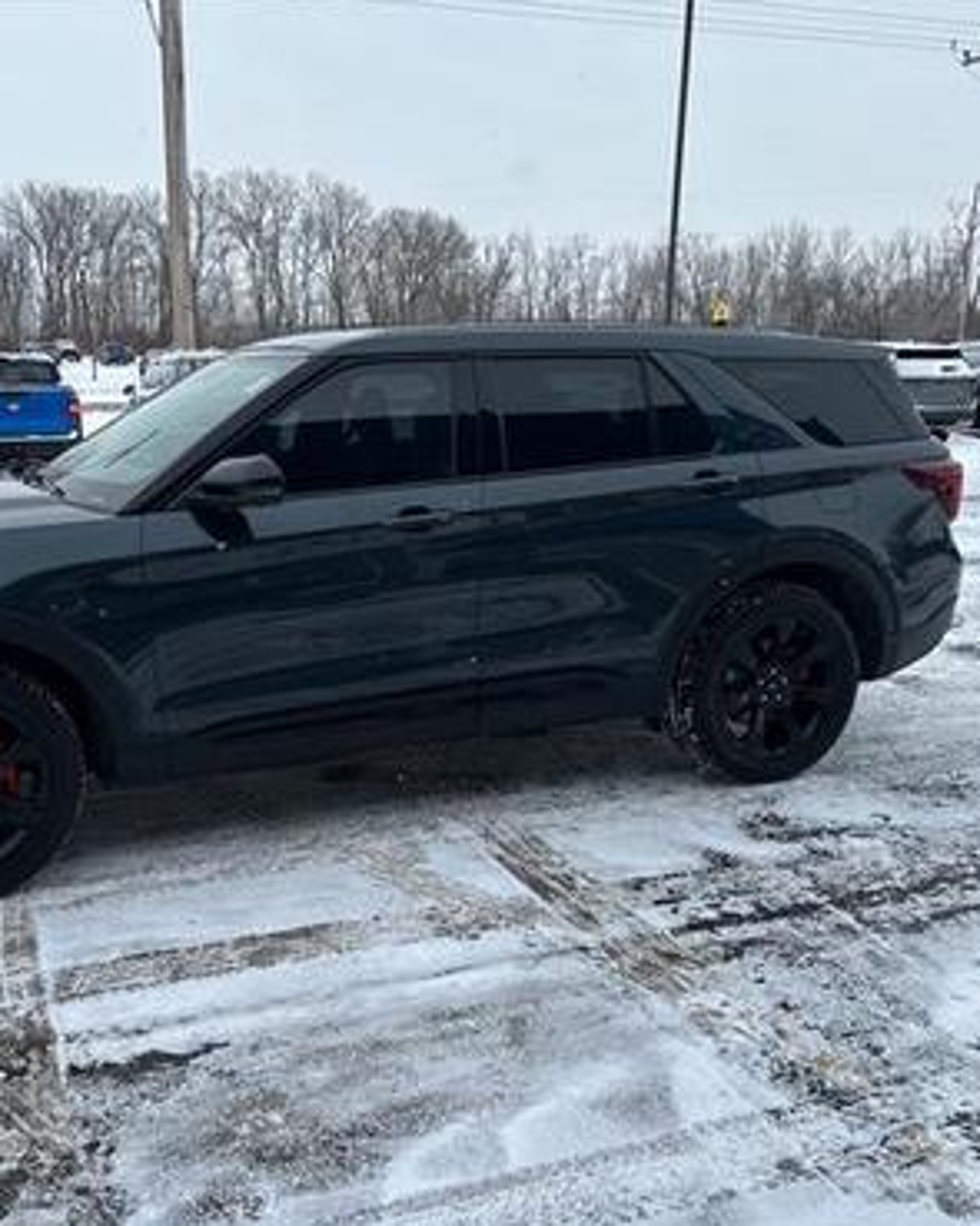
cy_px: 621
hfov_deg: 45.1
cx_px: 326
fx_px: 1161
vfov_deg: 55.7
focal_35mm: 32
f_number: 1.78
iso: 80
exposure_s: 1/2809
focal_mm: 6.86
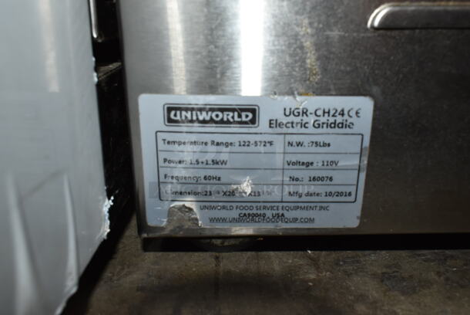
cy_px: 158
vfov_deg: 40.1
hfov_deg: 57.2
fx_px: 431
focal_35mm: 33
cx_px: 235
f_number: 9
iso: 500
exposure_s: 1/60
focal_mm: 22
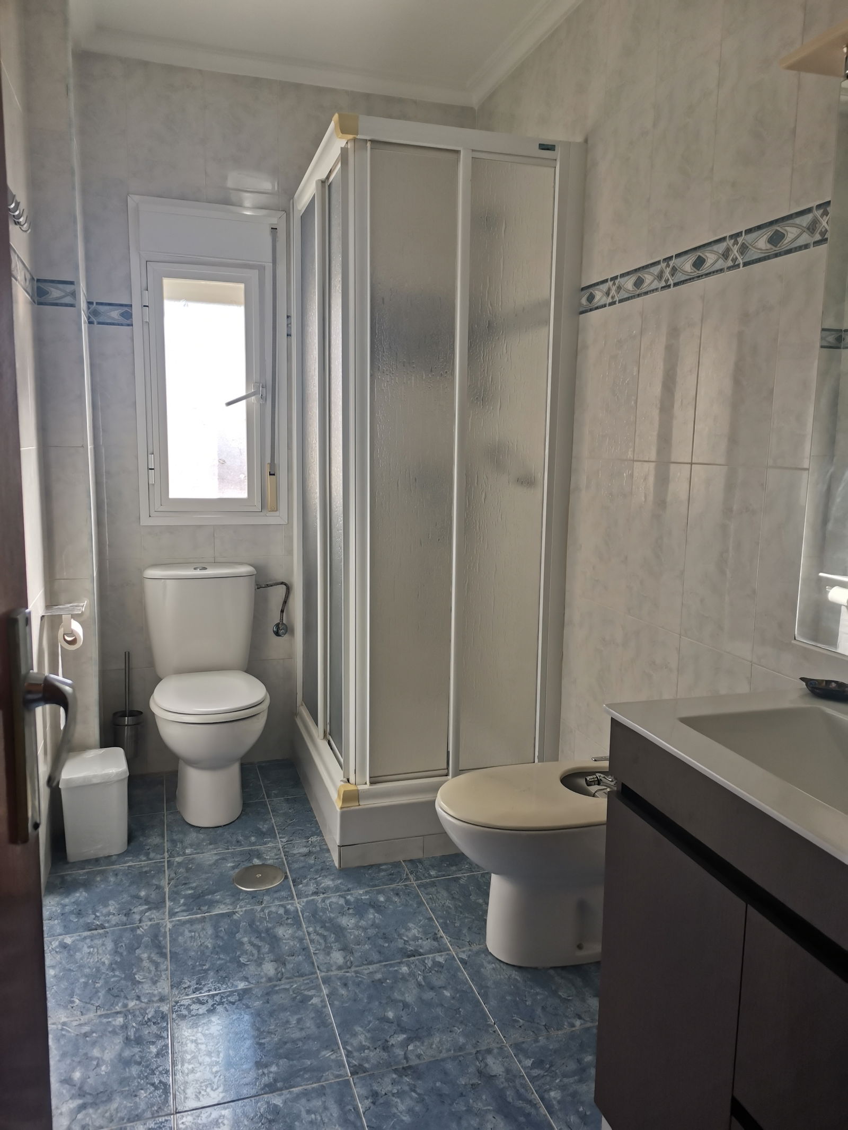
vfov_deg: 67.3
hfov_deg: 53.1
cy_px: 565
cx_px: 424
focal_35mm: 26
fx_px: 849
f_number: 1.8
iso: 50
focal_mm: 4.75
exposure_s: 1/136
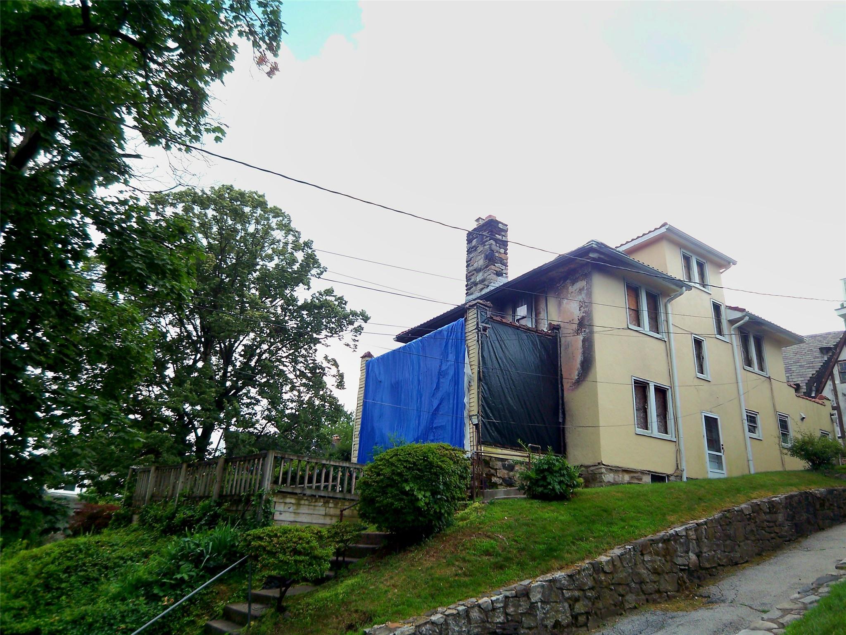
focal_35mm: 23
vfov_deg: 58.9
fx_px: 562
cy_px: 318
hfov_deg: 73.9
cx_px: 423
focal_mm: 3.8
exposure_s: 1/200
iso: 50
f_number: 2.8
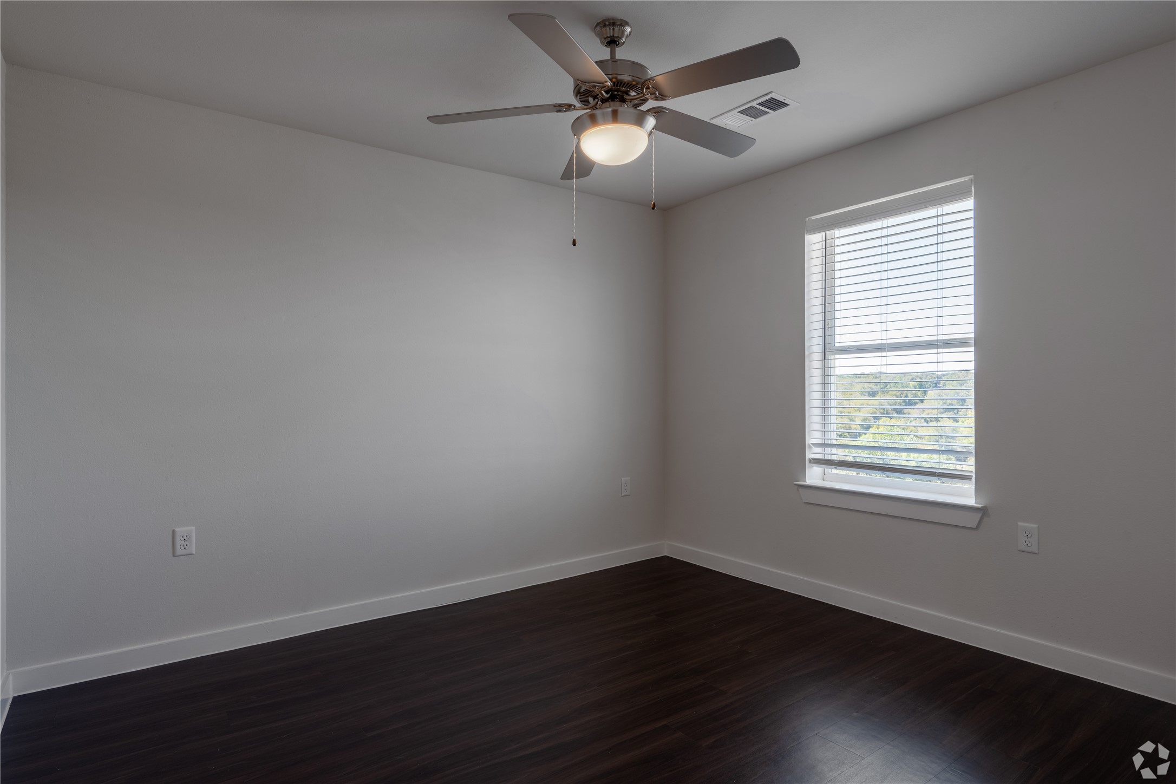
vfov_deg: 65.9
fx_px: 604
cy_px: 392
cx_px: 588
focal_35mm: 18
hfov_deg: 88.4
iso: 160
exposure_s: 1/60
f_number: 8
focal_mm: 18.5
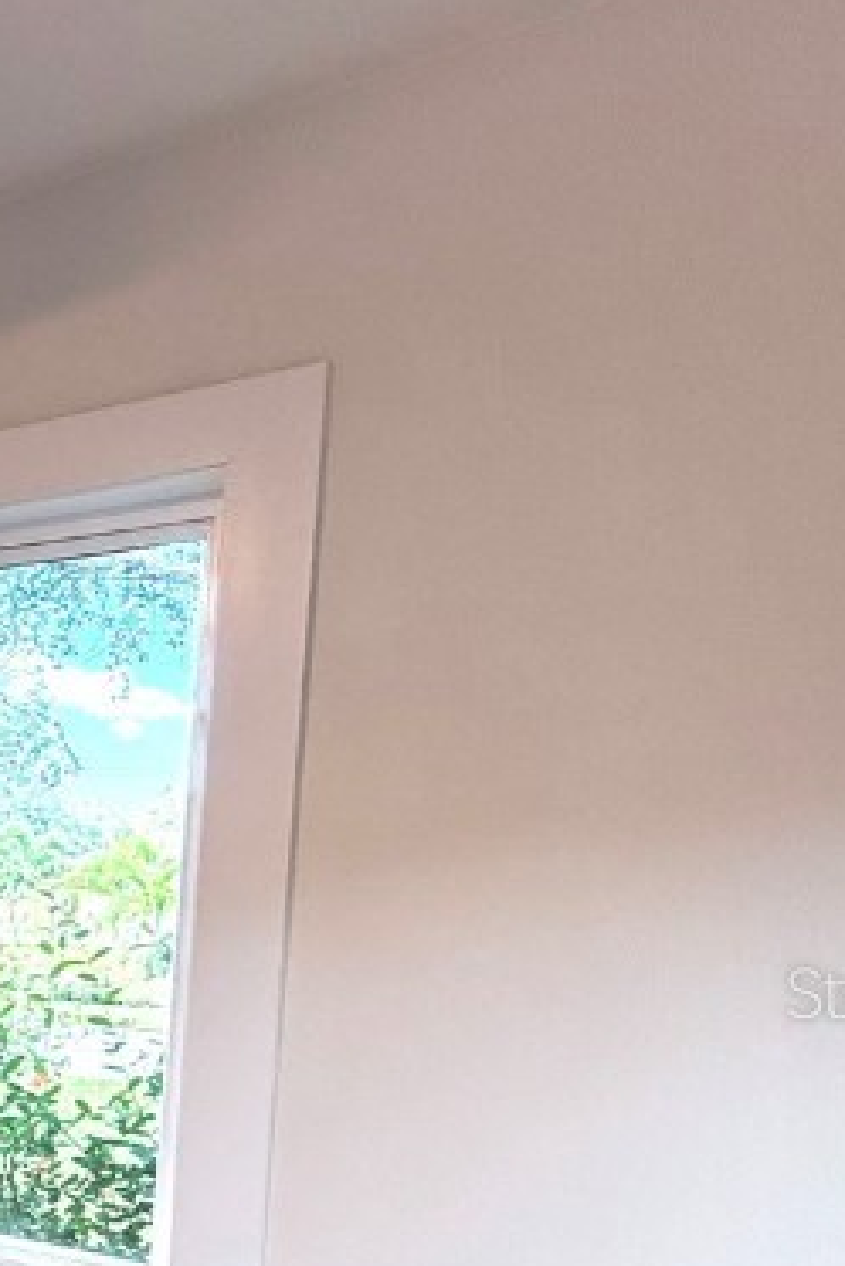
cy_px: 991
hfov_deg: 22.2
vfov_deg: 46.2
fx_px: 1407
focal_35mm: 40
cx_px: -631
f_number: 2.2
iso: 200
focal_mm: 2.22
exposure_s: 1/120
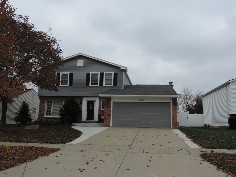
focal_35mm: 30
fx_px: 205
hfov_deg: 60.0
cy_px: 88
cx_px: 118
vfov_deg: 46.8
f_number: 3.1
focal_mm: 5.3
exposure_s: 1/640
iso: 80
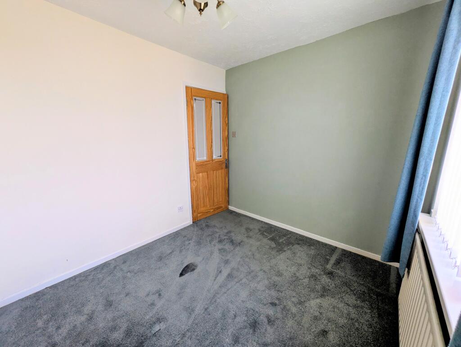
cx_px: 230
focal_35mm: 14
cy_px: 174
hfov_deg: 102.0
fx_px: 187
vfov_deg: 85.7
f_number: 2.2
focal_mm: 1.83
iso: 43
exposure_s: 1/100
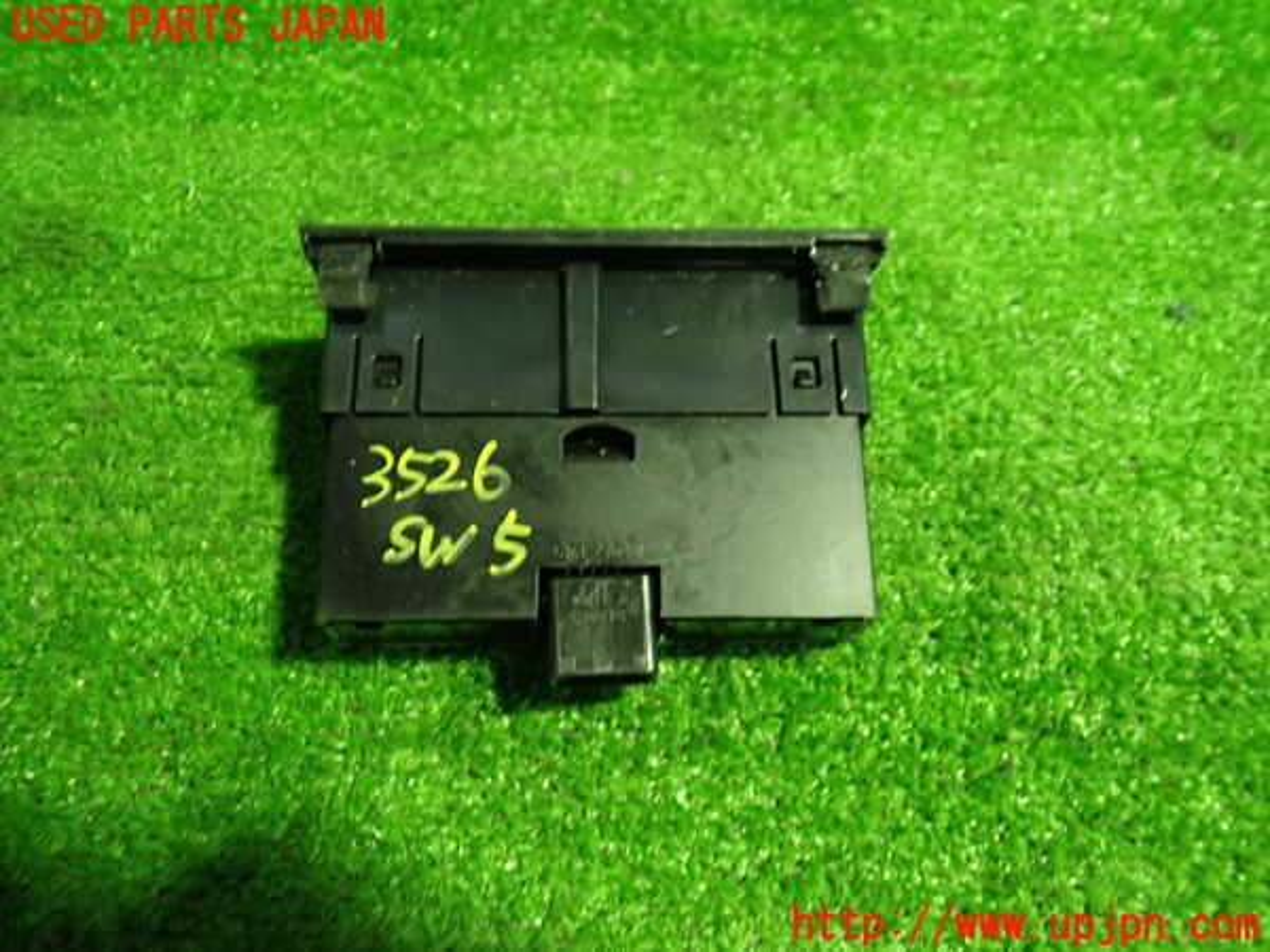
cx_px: 635
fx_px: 1101
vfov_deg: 46.8
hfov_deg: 60.0
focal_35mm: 30
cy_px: 476
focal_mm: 5.4
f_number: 2.3
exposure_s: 1/30
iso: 400
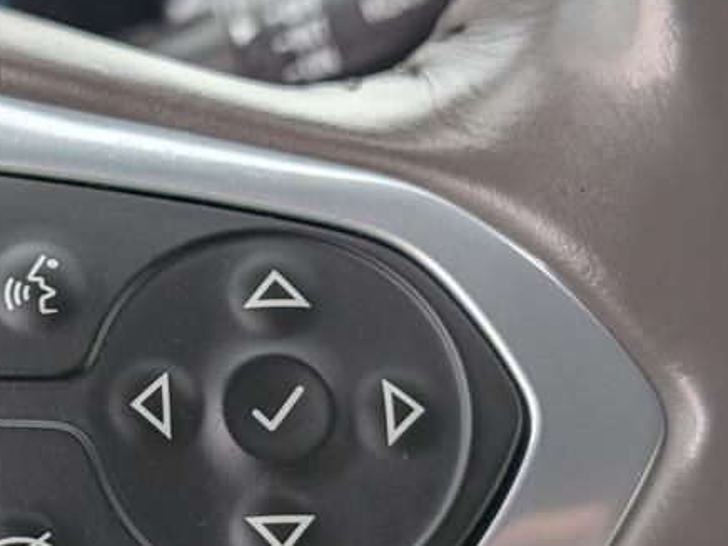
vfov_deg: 20.4
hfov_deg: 26.8
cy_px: 352
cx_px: 215
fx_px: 1514
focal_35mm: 72
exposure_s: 1/833
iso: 349
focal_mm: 6.9
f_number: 1.68
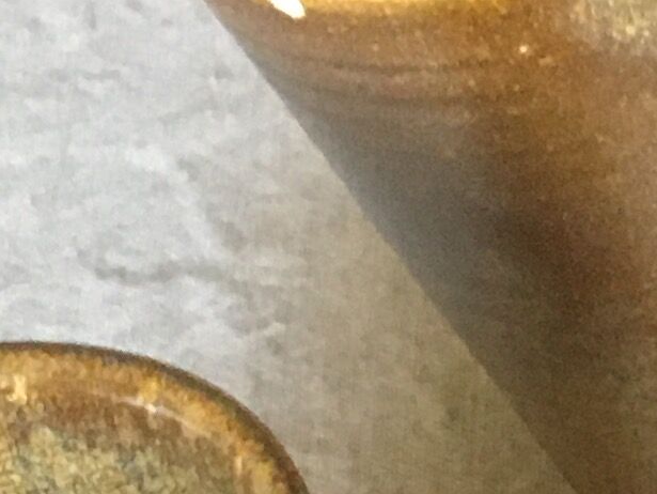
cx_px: 1332
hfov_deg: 9.7
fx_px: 3608
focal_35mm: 190
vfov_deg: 7.8
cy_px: 401
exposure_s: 1/20
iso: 200
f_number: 2.2
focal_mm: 4.15
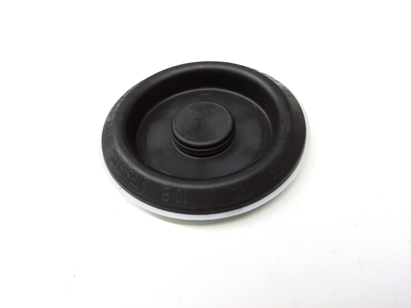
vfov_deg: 44.2
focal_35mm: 32
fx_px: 380
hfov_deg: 56.8
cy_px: 154
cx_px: 206
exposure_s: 1/15
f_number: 2.4
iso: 320
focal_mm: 3.4
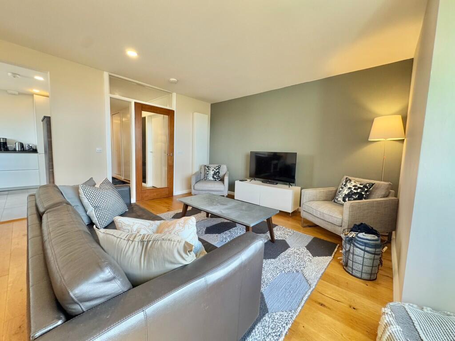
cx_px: 228
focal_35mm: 14
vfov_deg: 85.7
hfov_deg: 102.1
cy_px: 170
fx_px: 184
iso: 200
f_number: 2.2
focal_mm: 2.22
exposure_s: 1/100
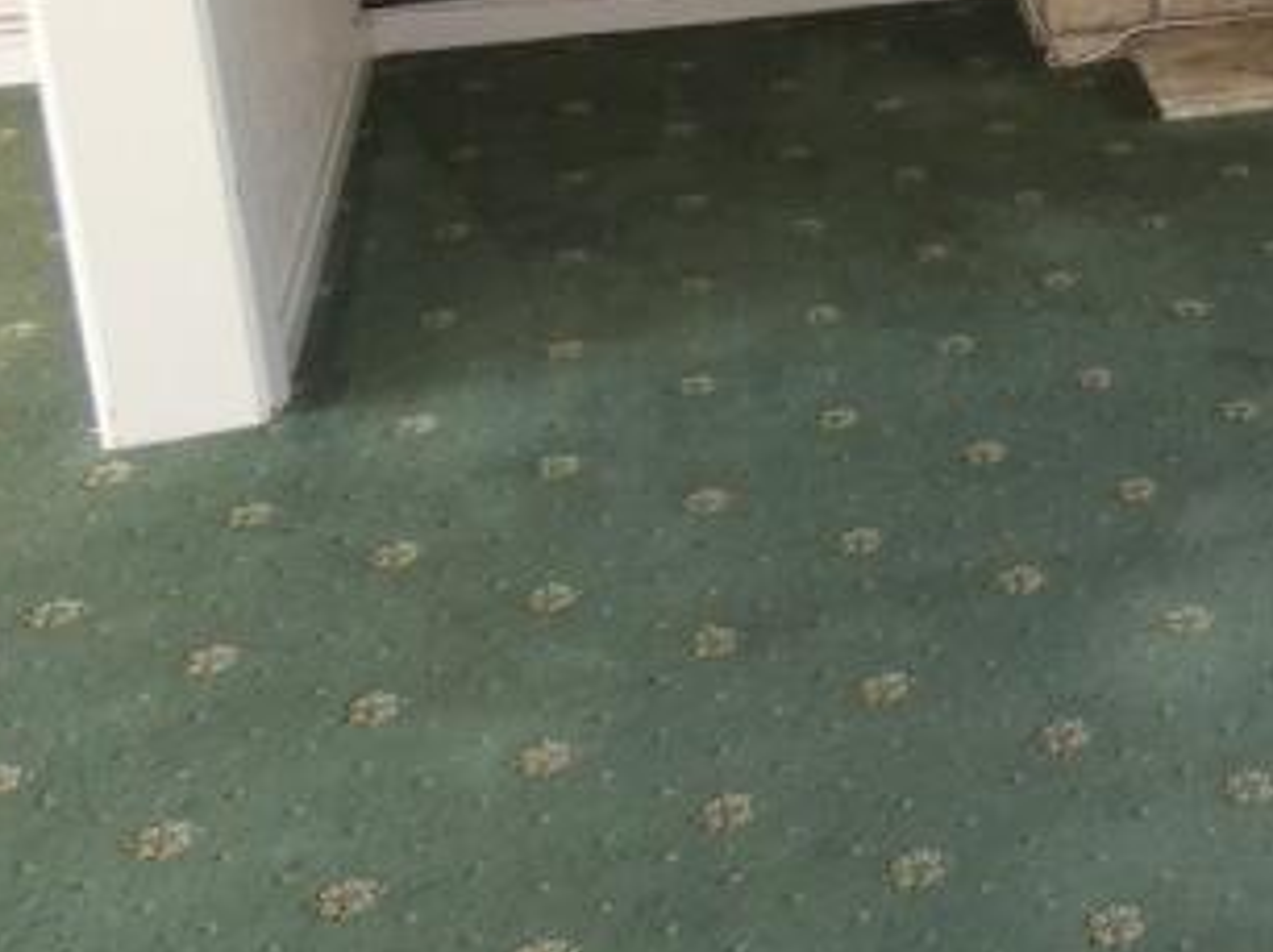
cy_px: -71
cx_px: 2080
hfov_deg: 22.0
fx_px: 2462
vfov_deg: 20.9
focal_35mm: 67
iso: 250
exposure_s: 1/60
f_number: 2.8
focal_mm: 3.6
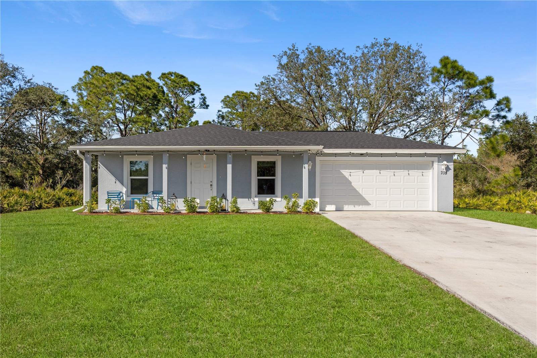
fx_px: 387
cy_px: 179
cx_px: 268
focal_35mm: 26
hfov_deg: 69.5
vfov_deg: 49.6
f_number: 9
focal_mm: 17.3
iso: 100
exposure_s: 1/250
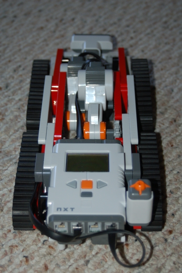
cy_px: 136
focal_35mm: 78
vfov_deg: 26.0
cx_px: 91
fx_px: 593
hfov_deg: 17.5
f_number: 5
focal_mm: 52
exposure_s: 1/60
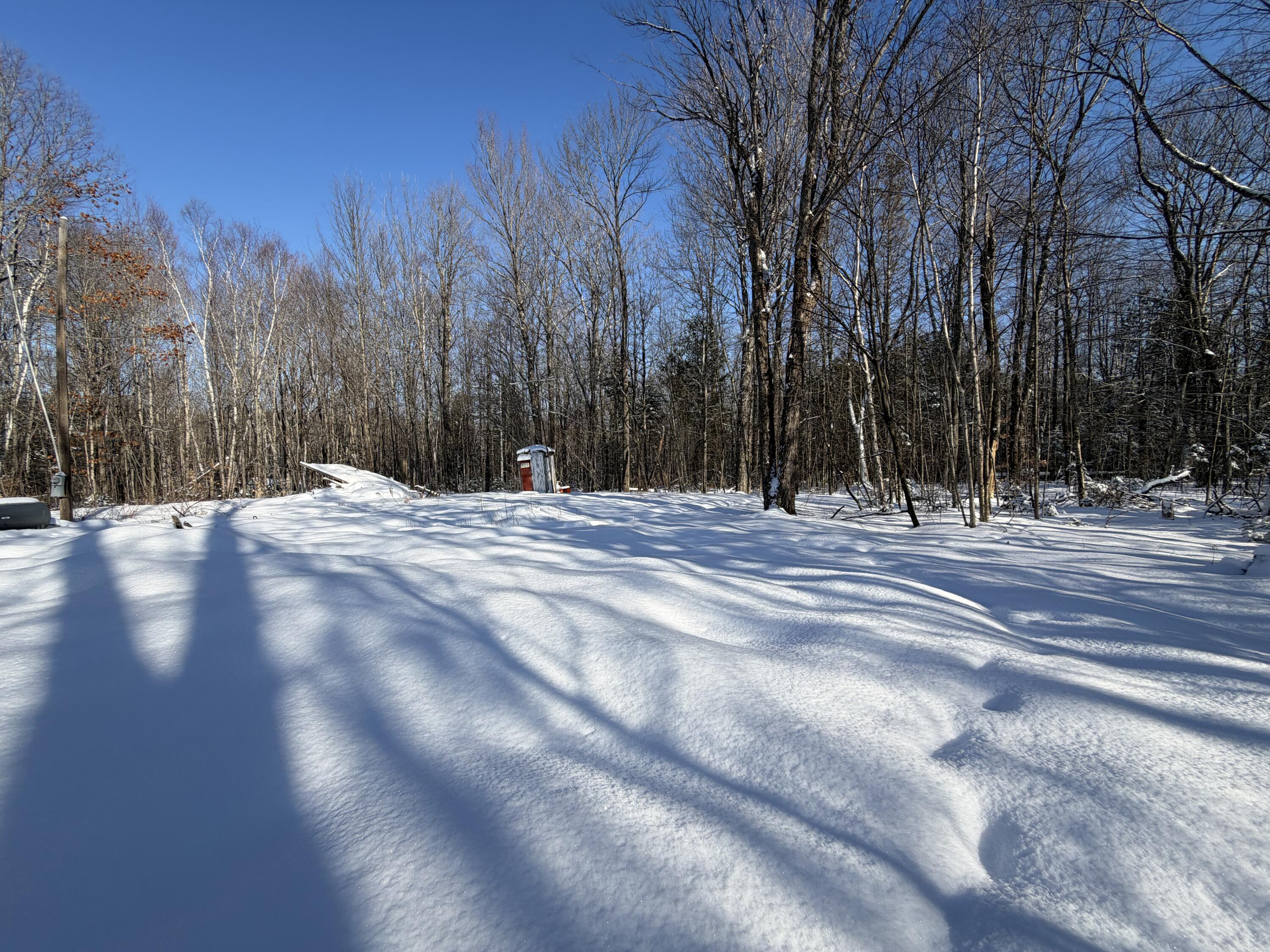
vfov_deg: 85.7
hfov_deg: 102.1
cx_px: 635
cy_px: 476
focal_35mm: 14
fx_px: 514
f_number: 2.2
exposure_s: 1/779
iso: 20
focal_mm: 2.22
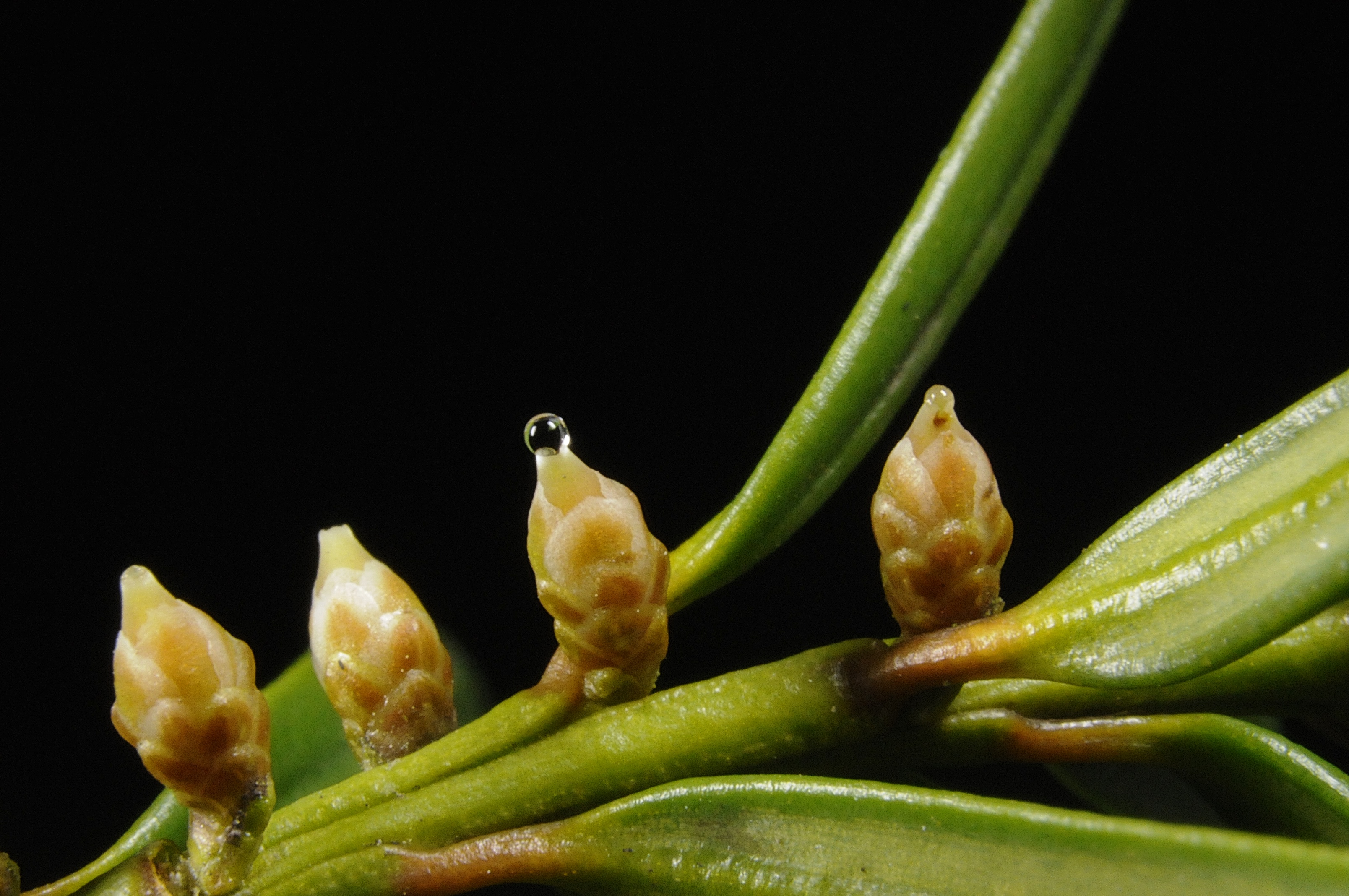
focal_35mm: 78
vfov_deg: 17.4
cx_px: 674
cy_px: 448
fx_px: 2919
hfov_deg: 26.0
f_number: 32
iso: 2000
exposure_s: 1/320
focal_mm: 52
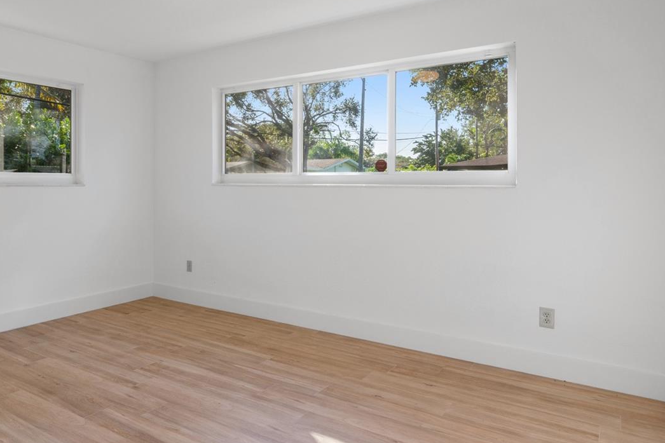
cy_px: 187
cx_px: 262
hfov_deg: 68.6
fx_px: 480
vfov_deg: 49.4
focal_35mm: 26
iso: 200
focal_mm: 17
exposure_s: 1/40
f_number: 8
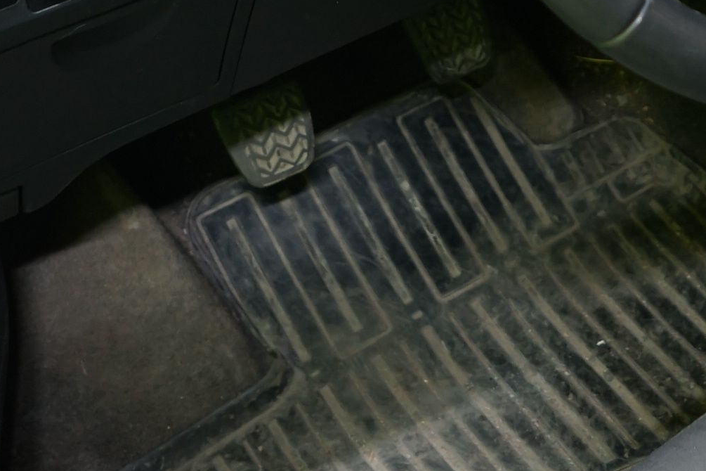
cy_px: -342
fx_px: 1843
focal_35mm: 94
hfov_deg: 19.9
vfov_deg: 13.3
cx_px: 924
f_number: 4.5
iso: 800
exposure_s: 1/20
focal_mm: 24
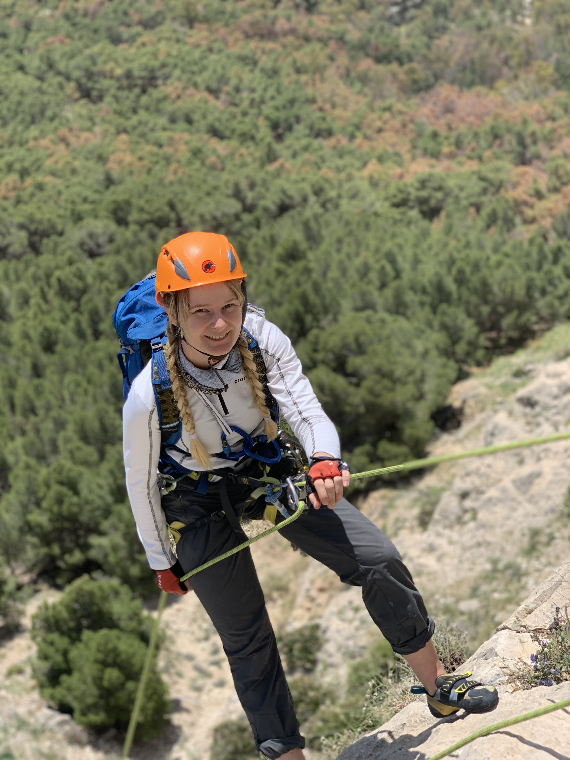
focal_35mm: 52
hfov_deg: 28.0
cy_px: 380
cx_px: 285
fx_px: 1142
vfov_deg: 36.8
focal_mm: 6
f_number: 2.4
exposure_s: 1/813
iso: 16
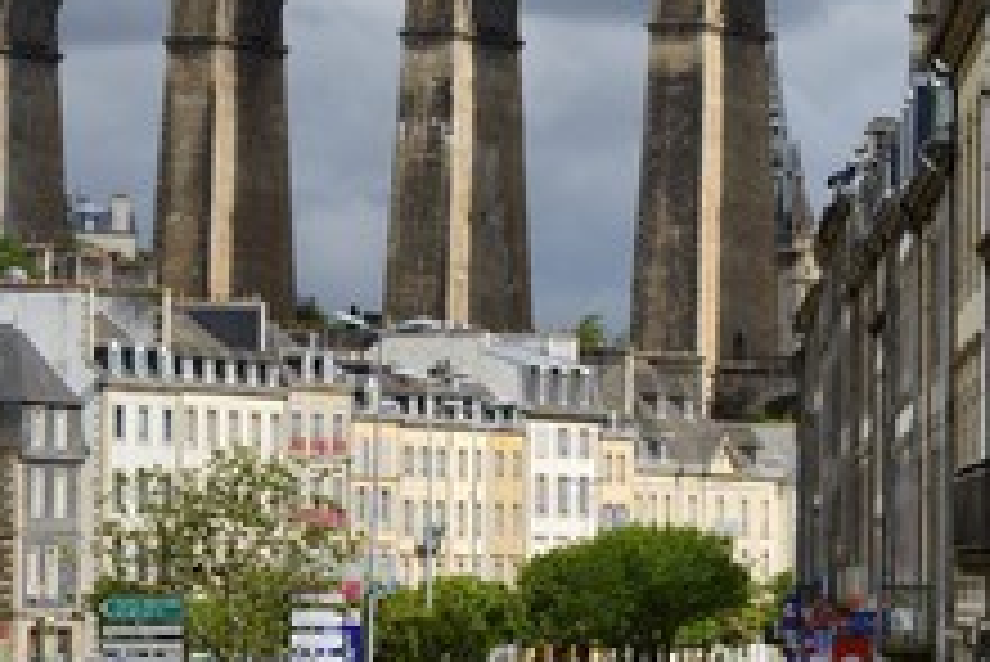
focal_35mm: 229
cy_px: 230
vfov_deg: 6.0
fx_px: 6301
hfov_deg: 9.0
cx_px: 117
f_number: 16
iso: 200
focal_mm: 120
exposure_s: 1/250
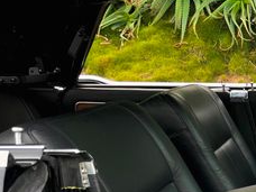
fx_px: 540
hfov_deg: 23.1
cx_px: 348
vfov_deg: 18.9
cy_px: 240
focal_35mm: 73
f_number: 1.6
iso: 40
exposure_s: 1/325
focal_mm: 4.2
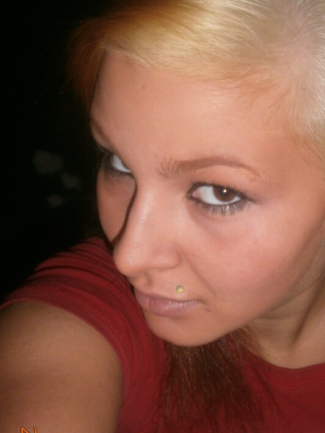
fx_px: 676
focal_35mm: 54
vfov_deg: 35.5
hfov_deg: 26.7
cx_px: 246
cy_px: 217
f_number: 3.1
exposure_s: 1/30
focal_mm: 5.8
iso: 125
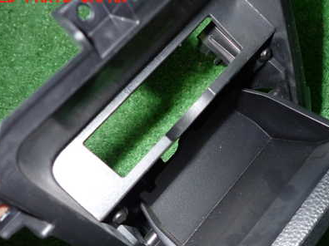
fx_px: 361
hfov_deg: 48.0
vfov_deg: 37.1
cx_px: 225
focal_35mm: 38
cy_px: 174
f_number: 5.6
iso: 400
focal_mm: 4.5
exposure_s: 1/30
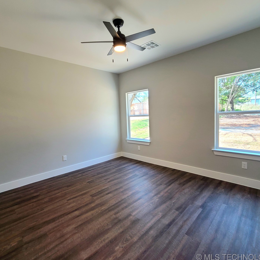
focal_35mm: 16
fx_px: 136
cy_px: 130
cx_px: 131
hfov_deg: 87.4
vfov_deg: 87.4
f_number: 2.2
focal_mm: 2.2
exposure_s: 1/60.2
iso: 64
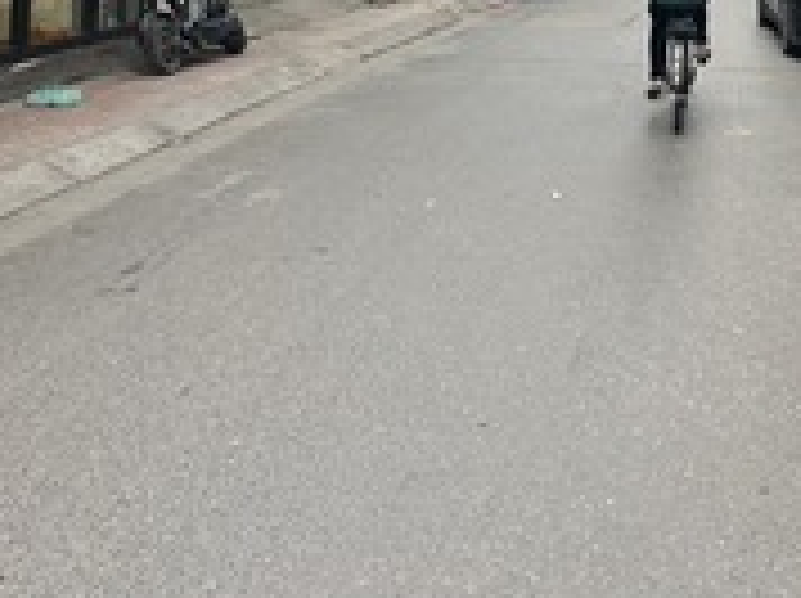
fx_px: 1248
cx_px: 792
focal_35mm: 54
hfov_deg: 32.8
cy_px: -63
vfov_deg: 25.0
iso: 80
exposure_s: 1/152
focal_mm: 6.86
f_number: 1.78
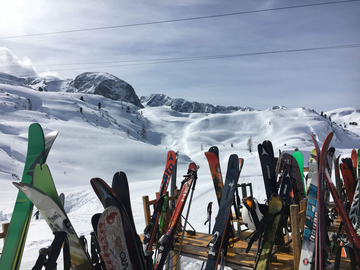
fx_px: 302
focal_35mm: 29
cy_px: 135
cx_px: 180
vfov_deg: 48.2
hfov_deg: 61.7
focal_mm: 4.15
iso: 25
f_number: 2.2
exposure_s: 1/3846
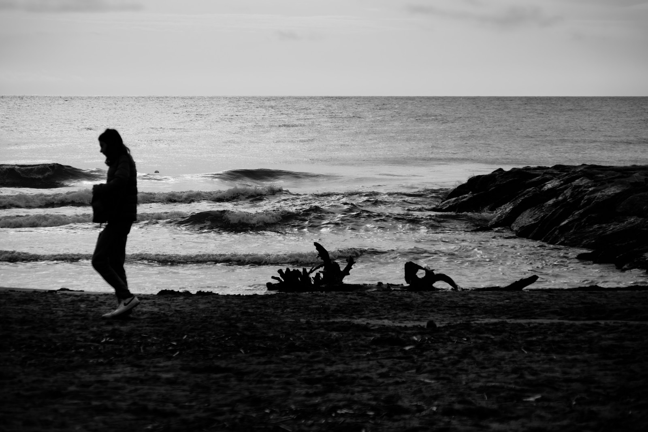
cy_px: 216
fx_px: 2124
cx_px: 324
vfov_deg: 11.6
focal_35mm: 118
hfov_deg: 17.3
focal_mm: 78.7
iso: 200
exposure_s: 1/2400
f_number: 5.3
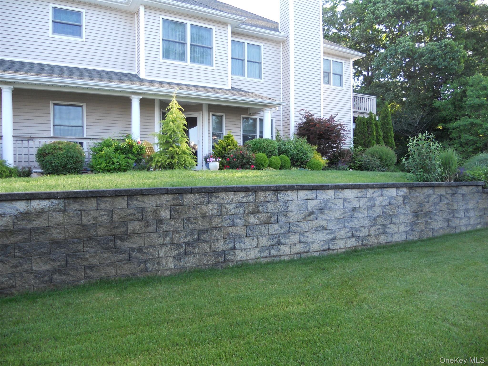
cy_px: 183
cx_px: 244
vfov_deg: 51.4
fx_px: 381
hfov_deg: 65.3
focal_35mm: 27
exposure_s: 1/50
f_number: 3.2
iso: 80
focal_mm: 4.9
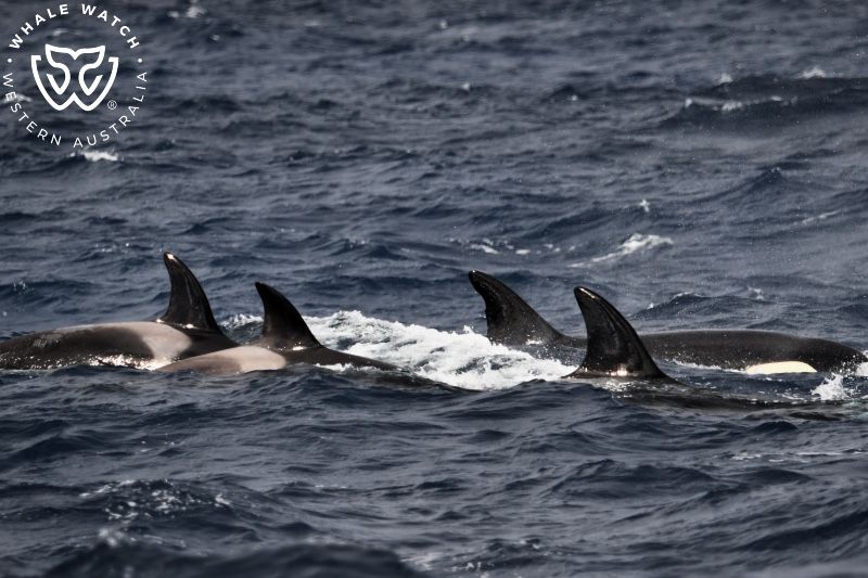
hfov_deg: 3.1
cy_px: 289
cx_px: 434
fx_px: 16271
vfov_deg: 2.0
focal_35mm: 675
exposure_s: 1/1600
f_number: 6
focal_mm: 450
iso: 400
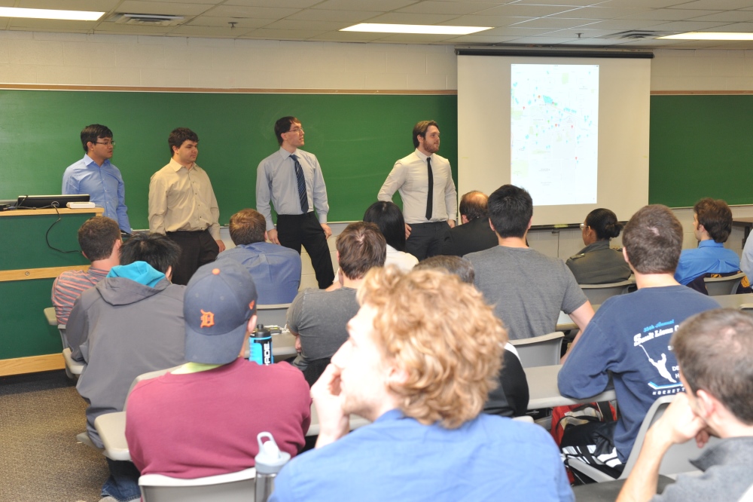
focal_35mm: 50
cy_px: 251
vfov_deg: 27.0
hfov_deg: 39.6
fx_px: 1045
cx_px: 376
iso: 1600
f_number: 7.1
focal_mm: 50
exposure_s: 1/60
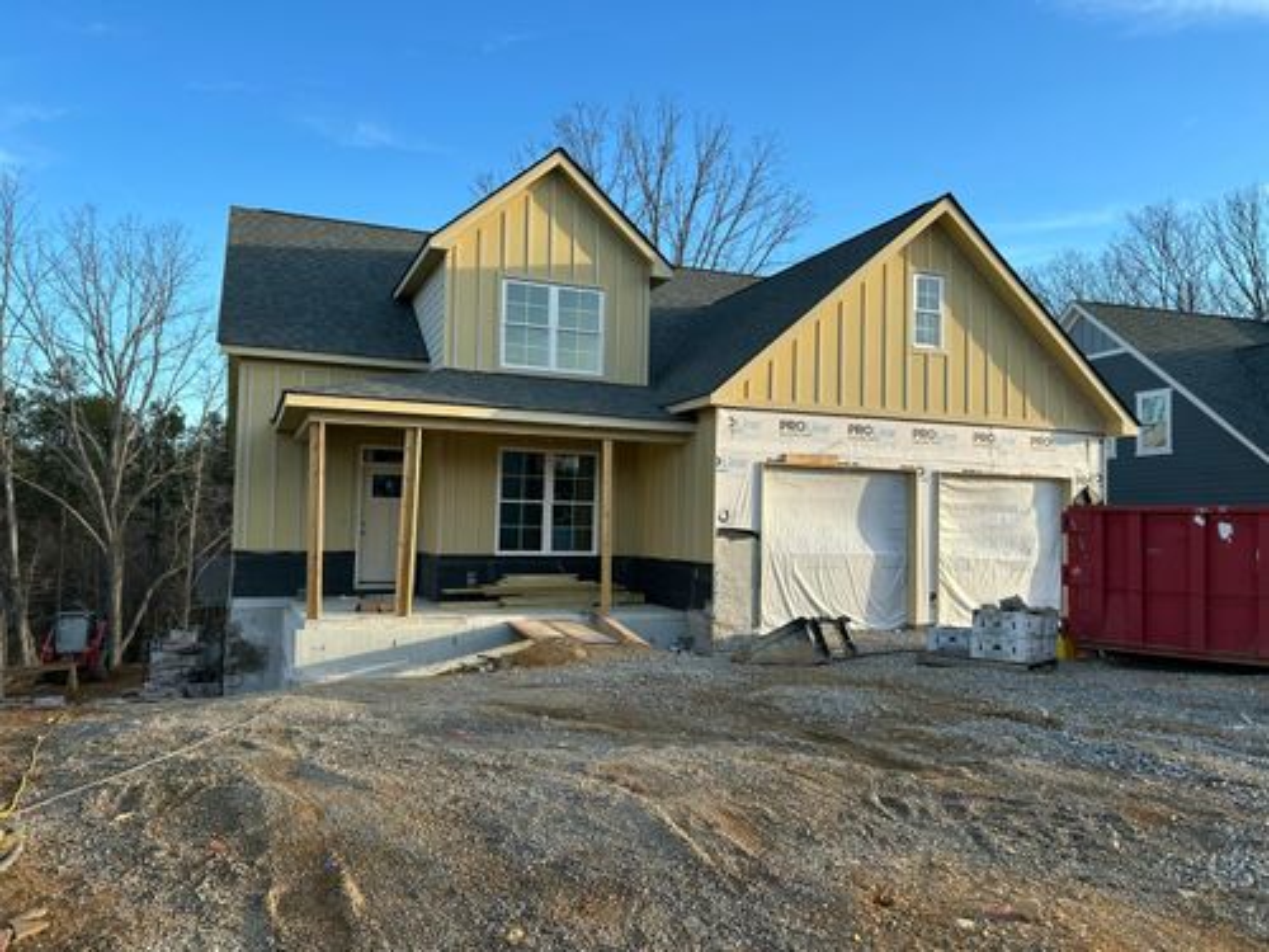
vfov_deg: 53.1
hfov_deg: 67.3
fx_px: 953
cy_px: 476
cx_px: 634
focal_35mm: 26
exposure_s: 1/1159
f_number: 1.5
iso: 50
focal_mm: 5.7
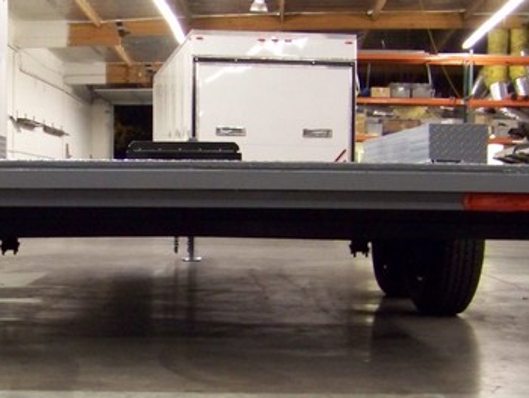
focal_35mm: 72
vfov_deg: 20.3
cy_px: 297
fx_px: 1101
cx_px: 160
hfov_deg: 26.8
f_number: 2.8
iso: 400
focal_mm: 5.85
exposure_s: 1/20
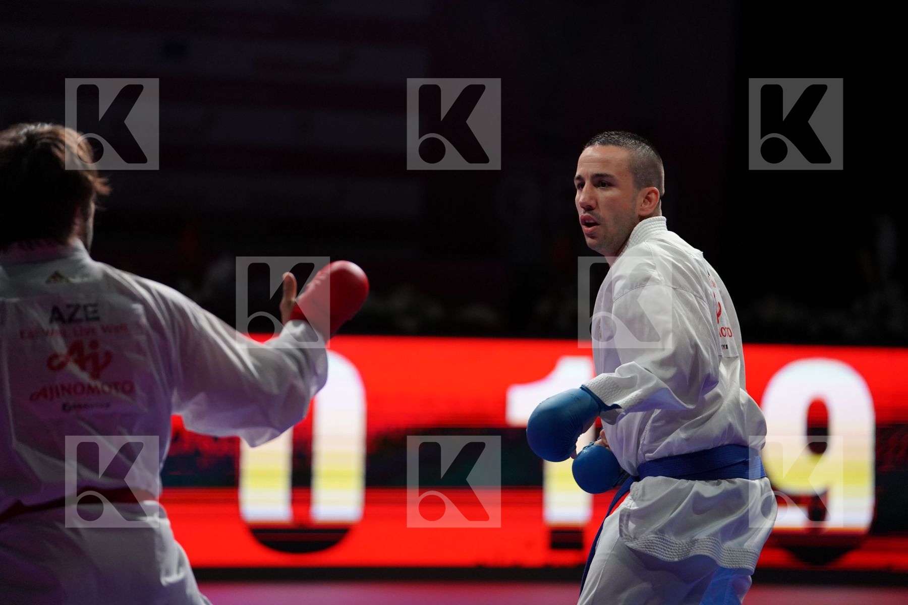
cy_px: 302
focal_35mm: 173
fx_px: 4363
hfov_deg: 11.9
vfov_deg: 7.9
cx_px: 454
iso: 2500
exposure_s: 1/1000
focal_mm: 173
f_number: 2.8
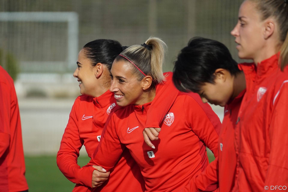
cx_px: 144
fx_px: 4202
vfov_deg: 2.6
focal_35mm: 525
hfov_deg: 3.9
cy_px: 96
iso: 640
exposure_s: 1/2000
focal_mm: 350
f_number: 6.3
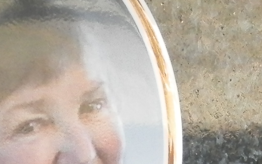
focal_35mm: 270
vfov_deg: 4.7
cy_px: 417
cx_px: 412
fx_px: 1928
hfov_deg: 7.6
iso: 200
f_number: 3.6
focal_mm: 8.2
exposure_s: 1/100
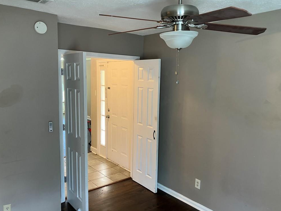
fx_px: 235
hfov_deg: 61.6
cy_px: 107
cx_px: 144
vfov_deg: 48.2
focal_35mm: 29
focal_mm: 3.99
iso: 80
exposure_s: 1/60
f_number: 1.8
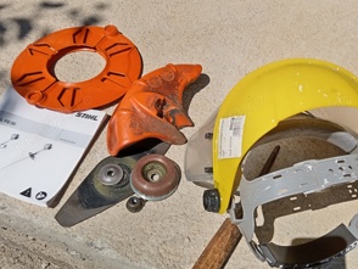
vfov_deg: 41.8
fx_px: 352
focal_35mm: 34
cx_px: 181
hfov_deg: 53.9
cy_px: 144
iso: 103
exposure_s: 1/1451
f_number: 1.8
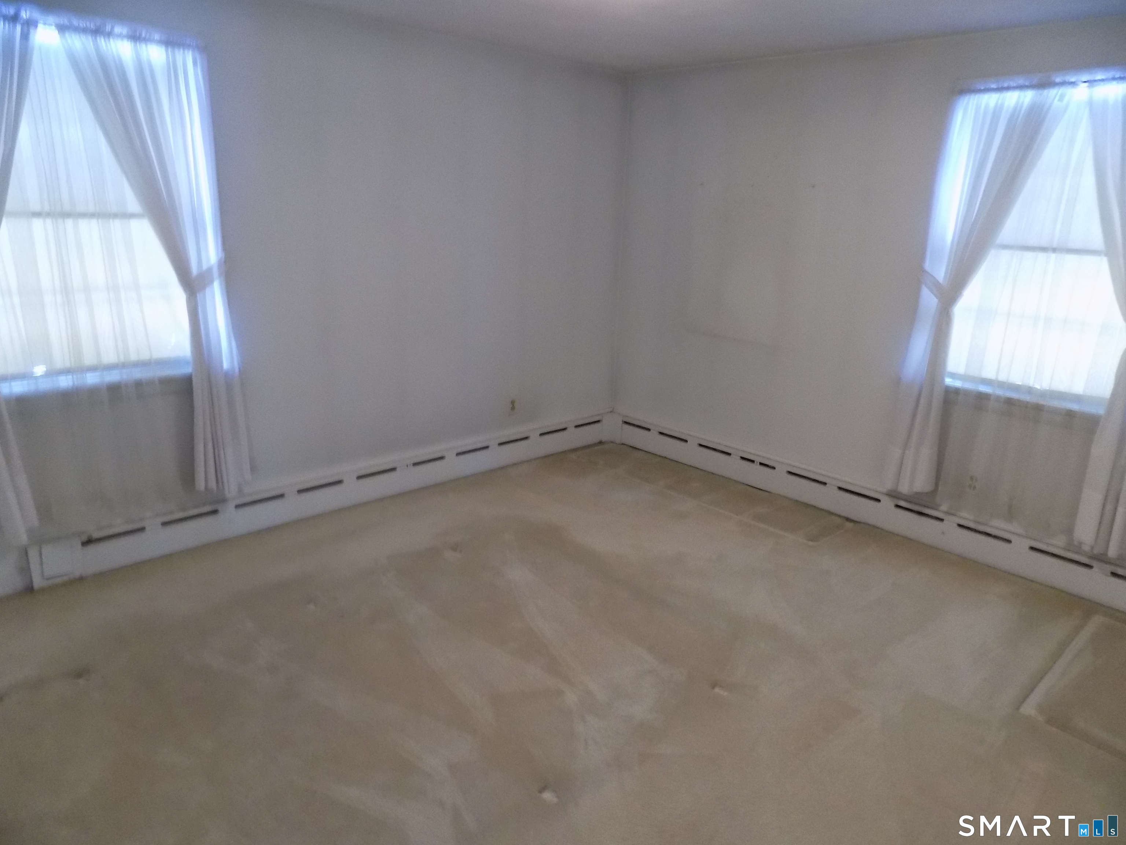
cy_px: 422
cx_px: 563
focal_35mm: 23
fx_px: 748
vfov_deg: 58.9
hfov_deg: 73.9
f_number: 3.1
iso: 400
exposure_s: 1/5
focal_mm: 4
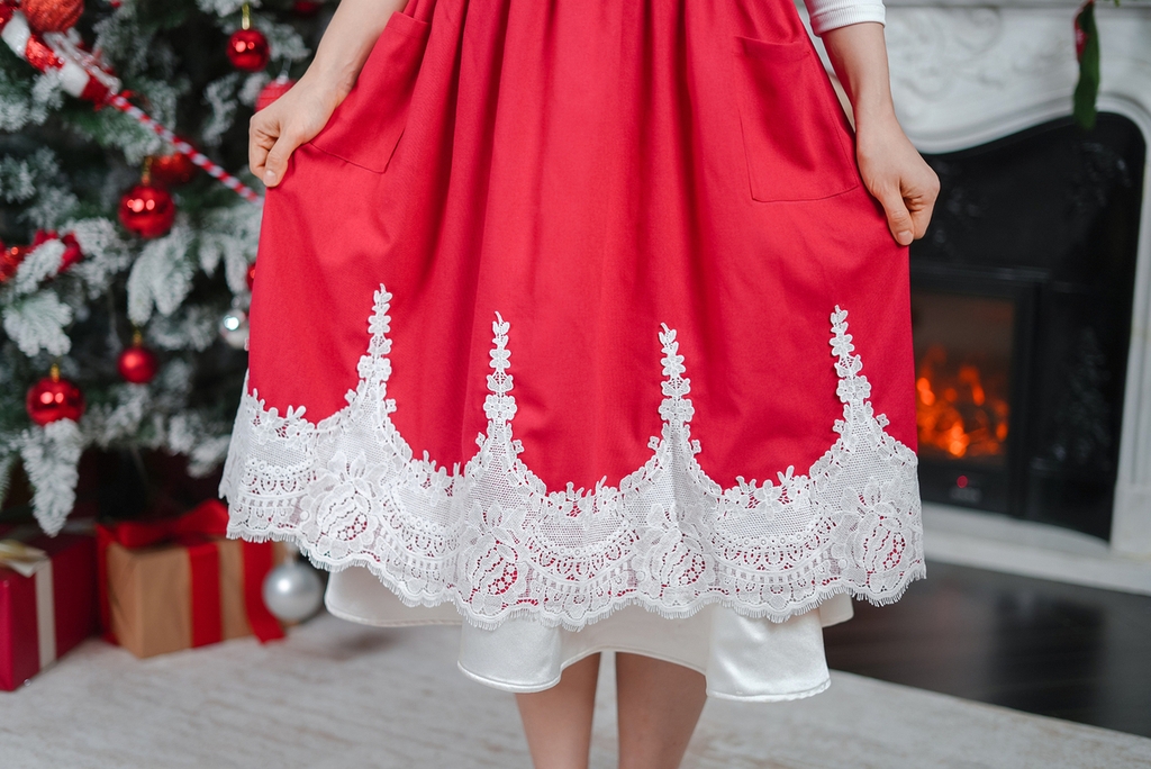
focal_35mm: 50
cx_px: 576
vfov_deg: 27.0
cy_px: 384
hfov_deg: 39.6
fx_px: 1599
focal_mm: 50
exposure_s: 1/160
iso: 160
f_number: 1.8
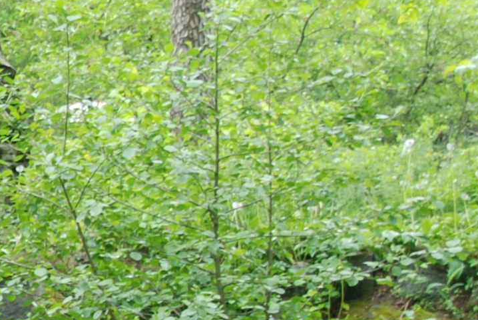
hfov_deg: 7.7
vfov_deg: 5.3
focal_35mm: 259
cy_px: 209
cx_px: -367
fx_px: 3442
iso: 100
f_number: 4.2
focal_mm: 32
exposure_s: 1/20
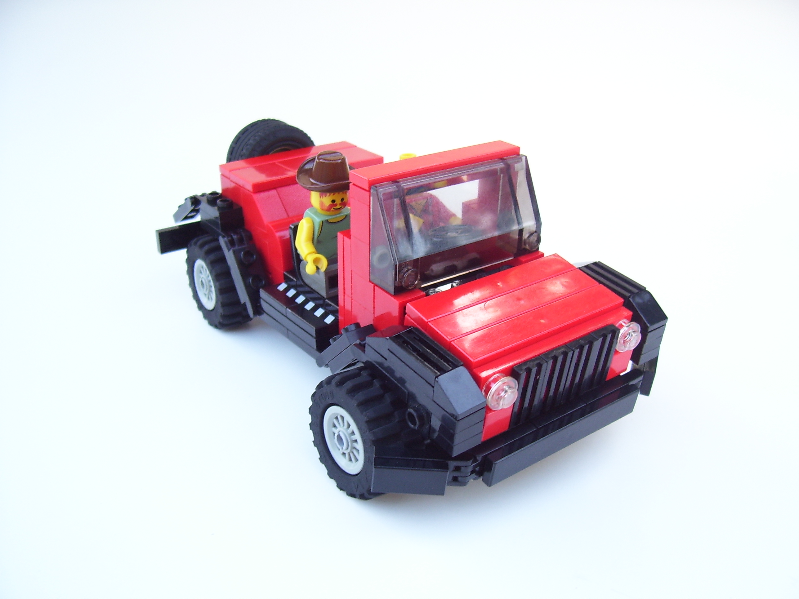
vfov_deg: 41.8
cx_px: 400
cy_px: 300
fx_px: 785
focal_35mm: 34
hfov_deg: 54.0
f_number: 2.7
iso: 80
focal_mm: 5.6
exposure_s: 1/60
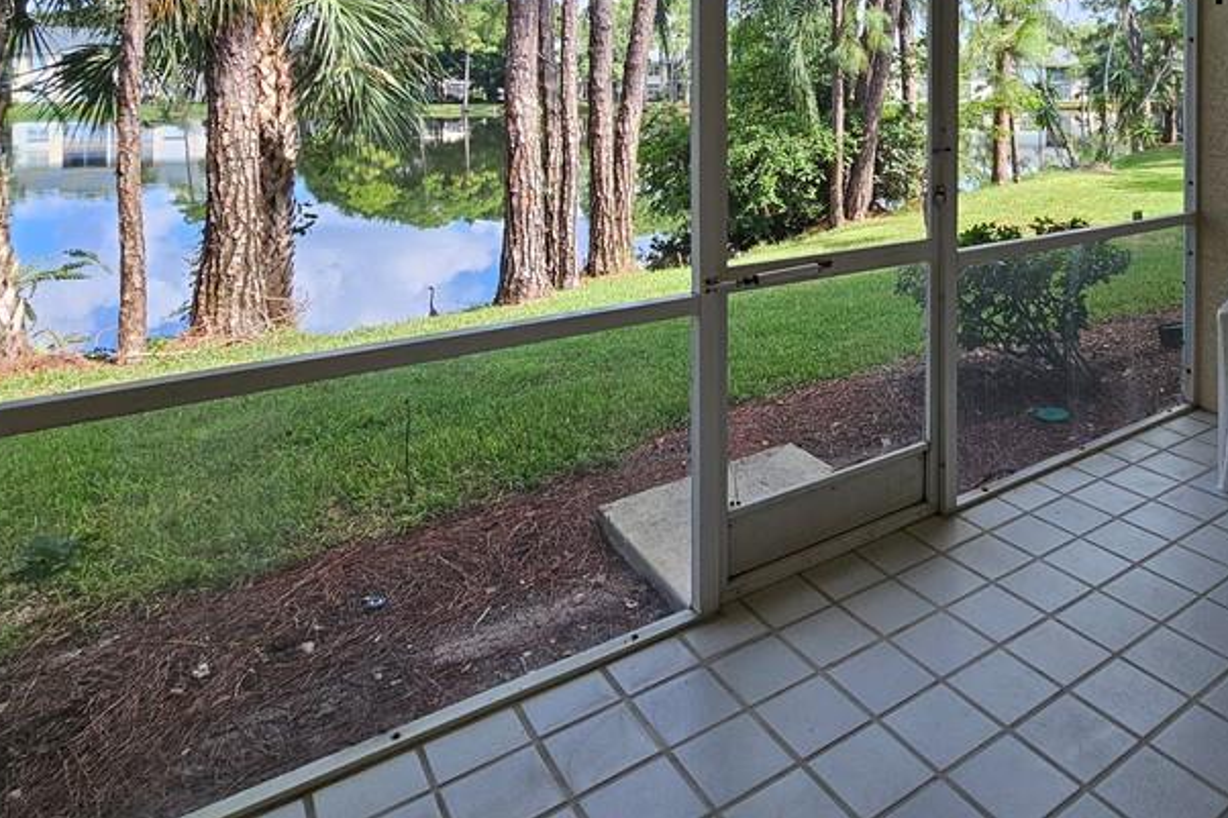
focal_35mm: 23
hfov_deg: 73.8
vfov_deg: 49.8
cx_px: 818
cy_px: 102
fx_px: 784
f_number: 2.2
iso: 50
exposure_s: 1/202
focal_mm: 2.2
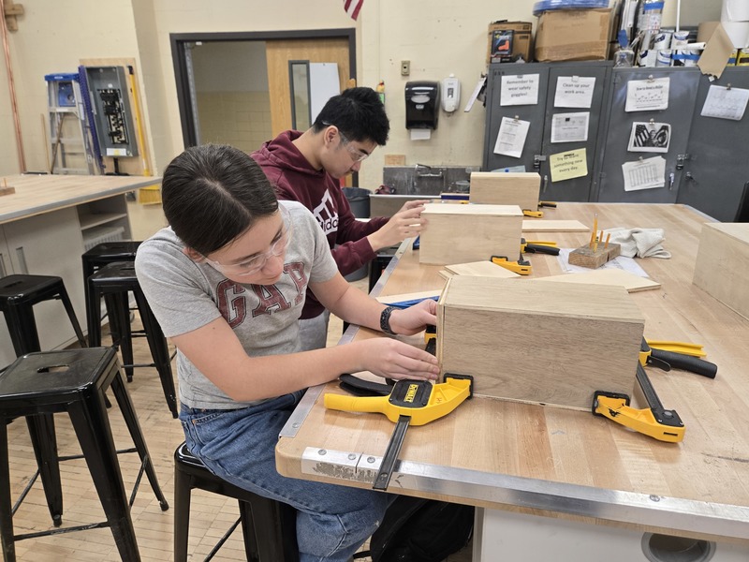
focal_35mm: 23
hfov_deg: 73.9
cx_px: 374
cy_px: 281
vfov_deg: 58.9
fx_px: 498
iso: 160
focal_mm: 5.4
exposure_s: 1/120
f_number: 1.8
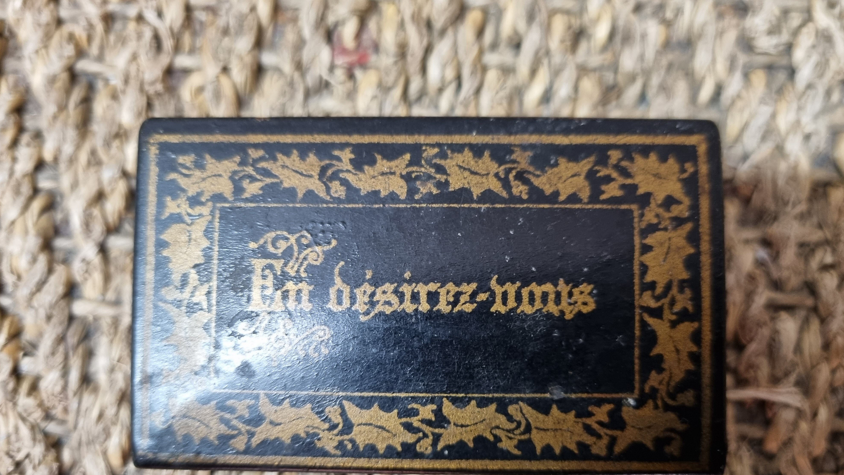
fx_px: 649
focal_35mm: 29
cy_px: 292
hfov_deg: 66.1
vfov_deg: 40.0
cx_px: 421
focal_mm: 5.4
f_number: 1.8
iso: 640
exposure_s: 1/50
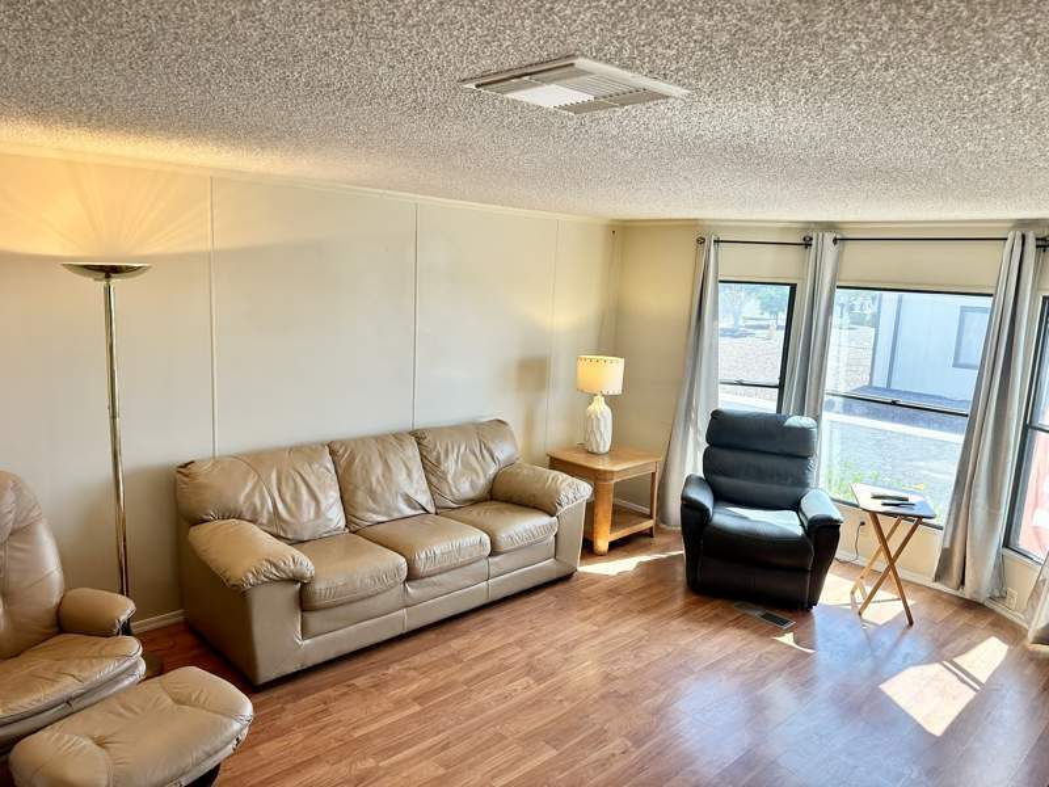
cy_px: 394
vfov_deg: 56.8
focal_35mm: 24
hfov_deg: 71.6
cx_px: 524
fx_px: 727
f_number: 1.78
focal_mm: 6.86
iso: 125
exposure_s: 1/120
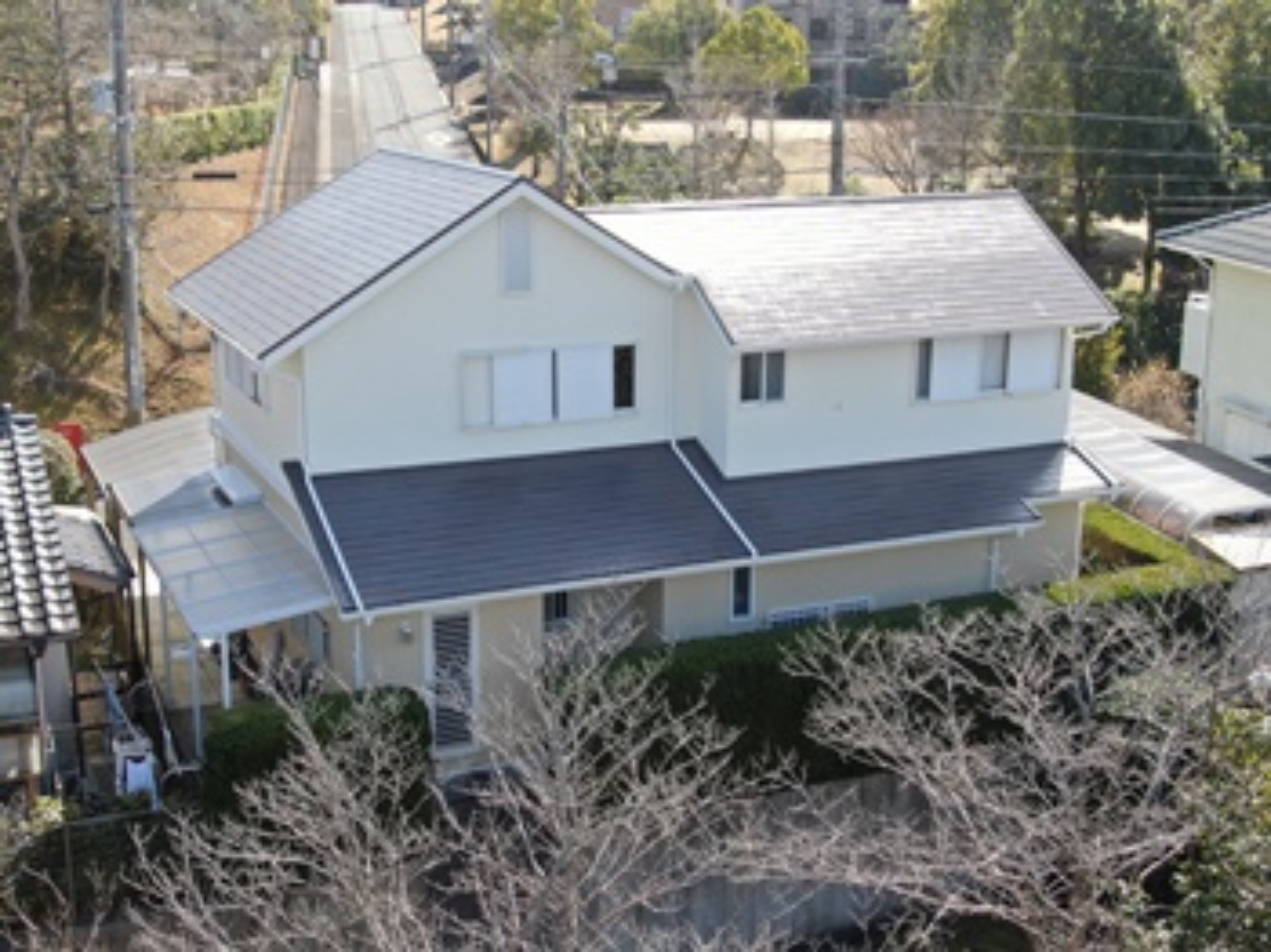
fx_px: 1688
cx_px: 636
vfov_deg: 31.5
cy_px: 476
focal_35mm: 46
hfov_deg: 41.3
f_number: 3.7
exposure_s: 1/240
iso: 100
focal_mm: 8.06
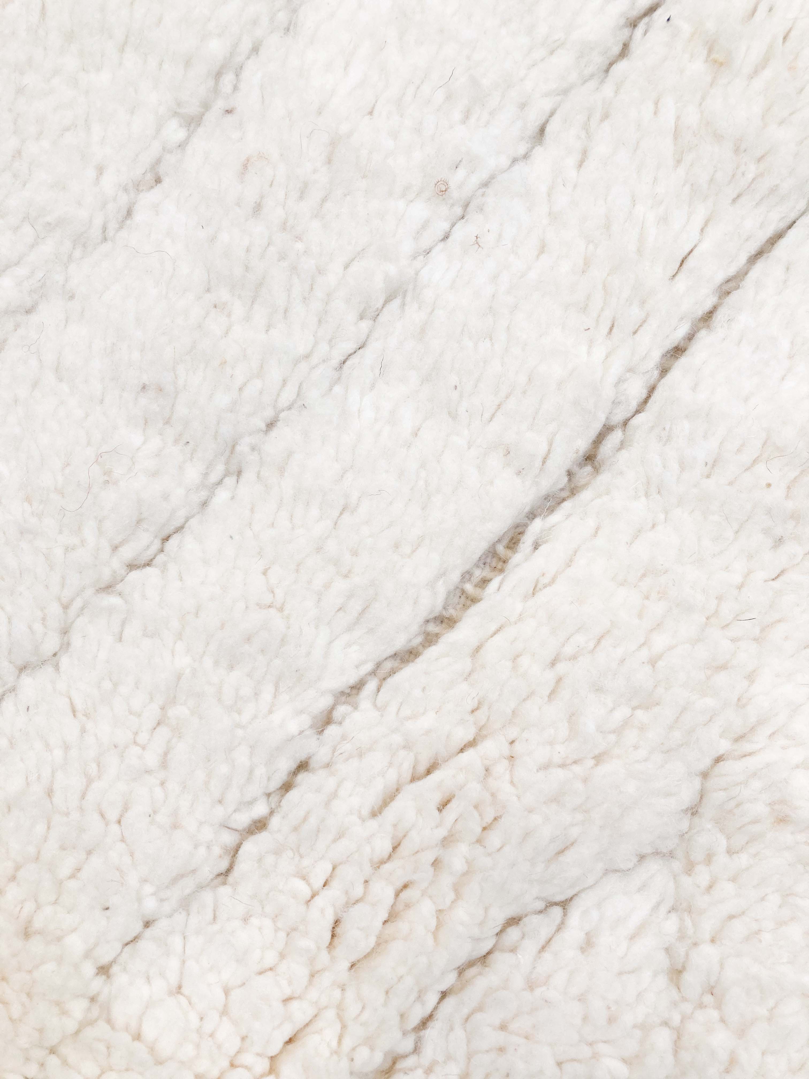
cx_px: 404
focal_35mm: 28
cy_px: 540
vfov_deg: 63.4
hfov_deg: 49.7
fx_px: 873
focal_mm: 3.99
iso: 50
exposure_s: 1/100
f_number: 1.8
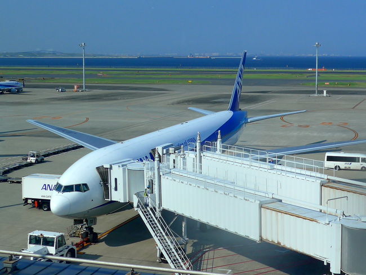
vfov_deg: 48.3
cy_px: 138
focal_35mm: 29
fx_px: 307
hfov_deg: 61.6
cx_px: 183
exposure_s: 1/1600
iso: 80
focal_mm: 6
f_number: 2.8
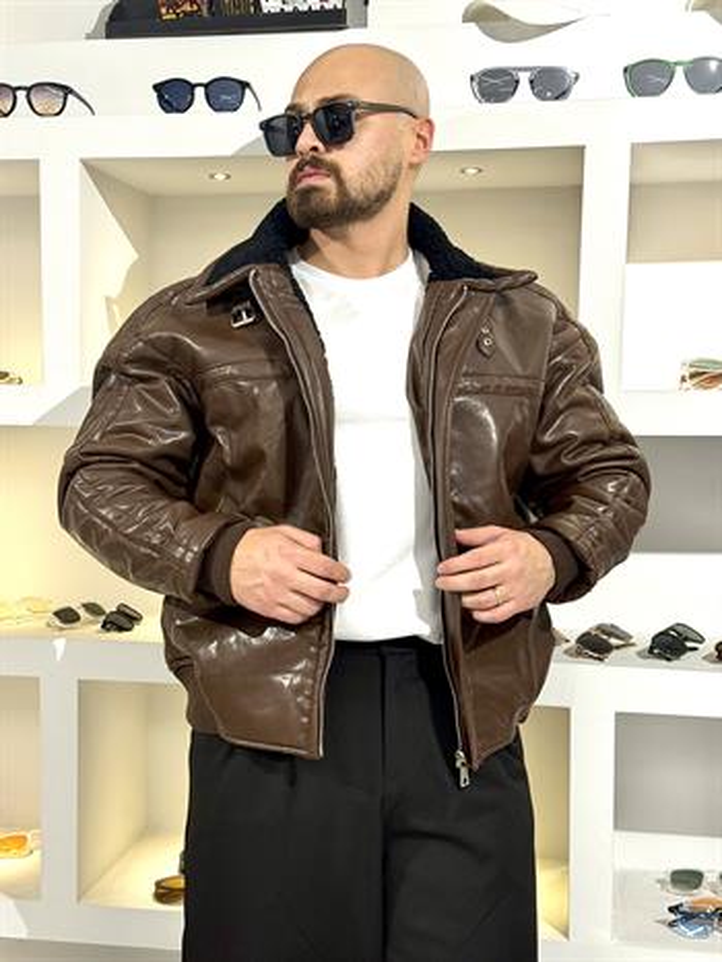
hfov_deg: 30.3
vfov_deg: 39.6
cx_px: 361
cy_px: 481
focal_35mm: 48
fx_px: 1334
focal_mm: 6.76
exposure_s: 1/100
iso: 100
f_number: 1.78
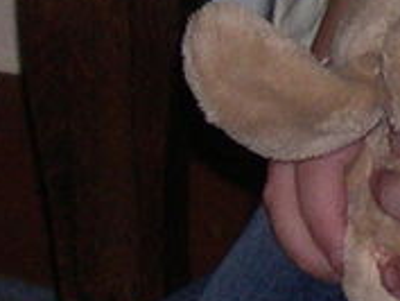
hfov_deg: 2.2
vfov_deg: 1.7
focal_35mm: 881
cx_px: 842
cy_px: -414
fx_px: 10187
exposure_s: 1/60
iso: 197
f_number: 4.9
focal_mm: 24
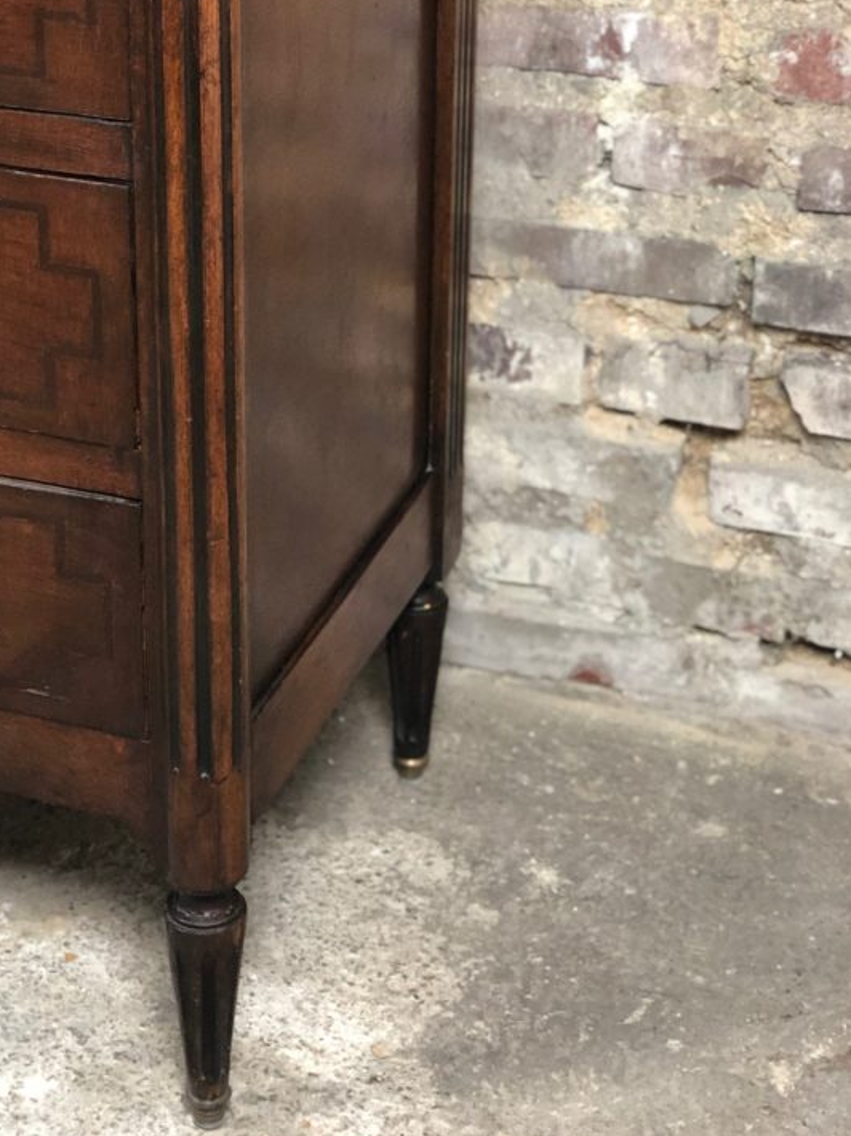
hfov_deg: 19.5
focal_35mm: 75
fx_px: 2460
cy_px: 386
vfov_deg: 25.9
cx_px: 245
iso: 160
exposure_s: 1/17
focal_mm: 6
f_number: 2.4
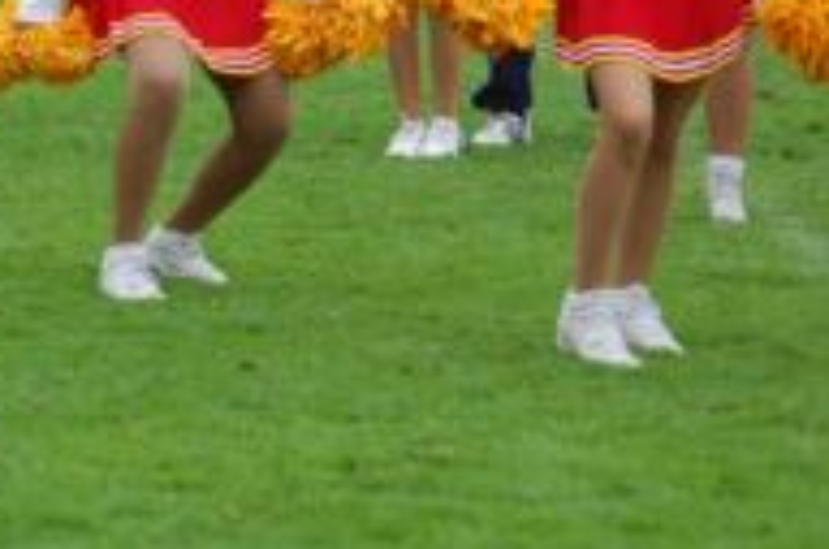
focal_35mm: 389
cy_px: -43
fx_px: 8936
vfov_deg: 3.5
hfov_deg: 5.3
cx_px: 153
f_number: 4.2
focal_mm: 110
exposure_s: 1/500
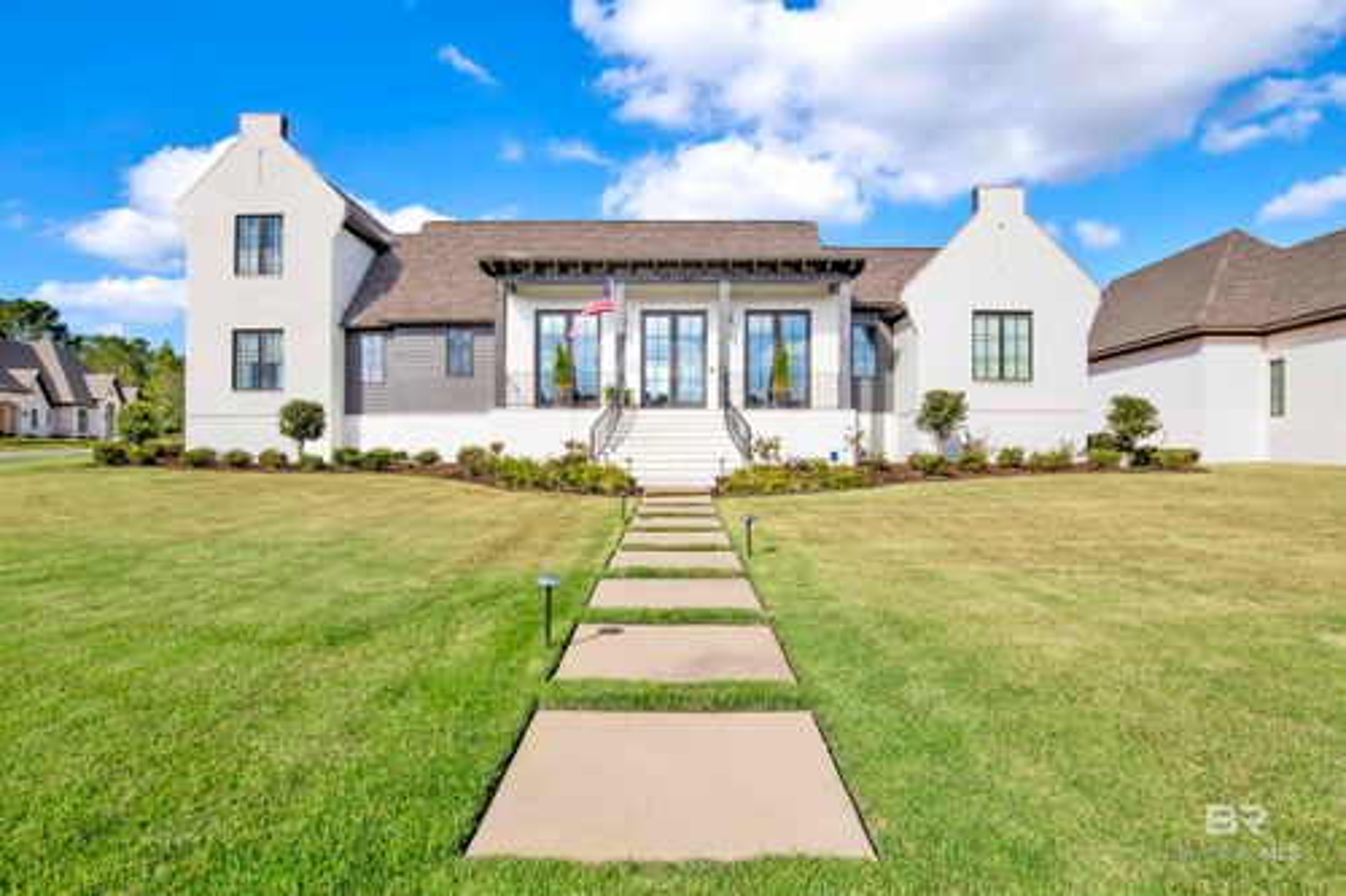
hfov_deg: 84.0
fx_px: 747
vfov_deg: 61.9
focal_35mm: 20
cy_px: 448
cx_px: 673
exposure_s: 1/500
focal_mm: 20
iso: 200
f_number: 11
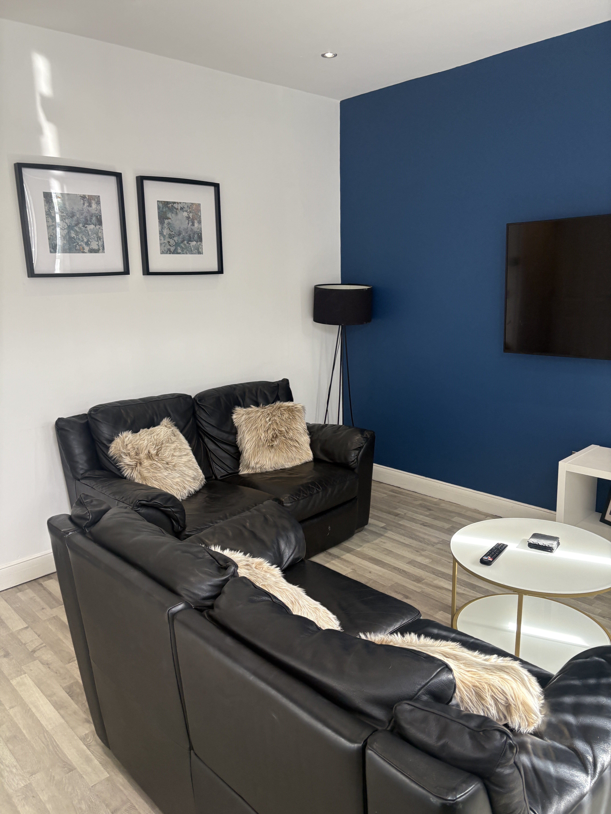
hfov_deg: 53.1
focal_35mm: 26
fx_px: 612
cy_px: 407
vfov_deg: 67.3
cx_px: 306
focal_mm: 5.96
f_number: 1.6
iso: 100
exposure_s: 1/114
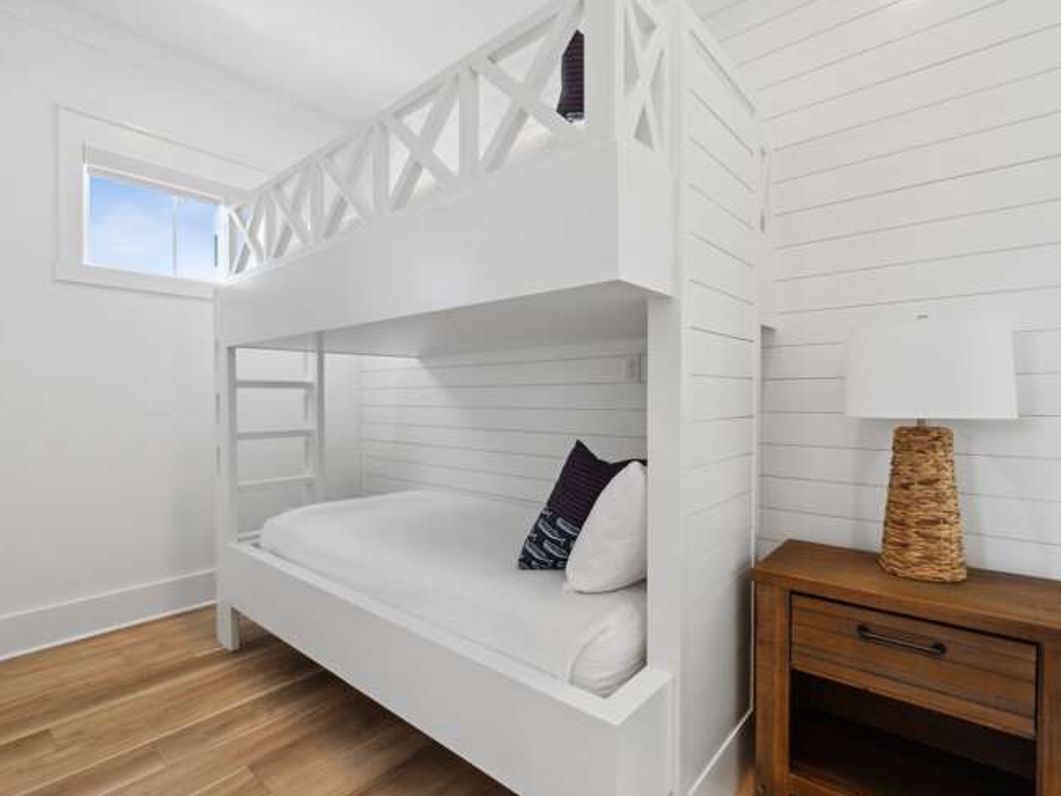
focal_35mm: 17
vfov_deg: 74.7
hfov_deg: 91.0
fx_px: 521
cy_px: 412
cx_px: 511
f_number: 9
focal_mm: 10
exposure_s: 1/25
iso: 400
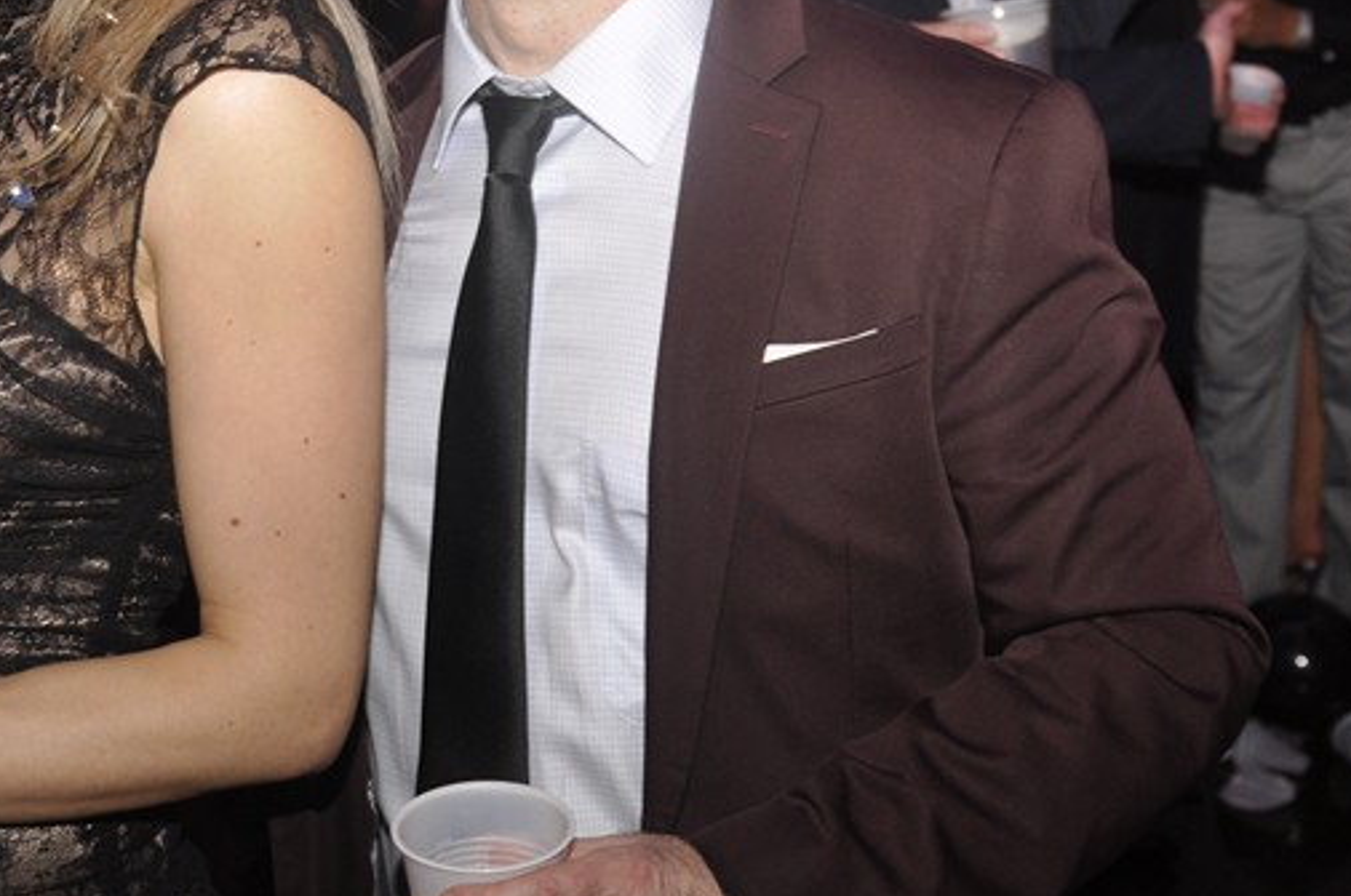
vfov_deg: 16.2
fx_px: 3111
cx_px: 587
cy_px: 107
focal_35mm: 83
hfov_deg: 24.5
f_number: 5
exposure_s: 1/60
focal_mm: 28
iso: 400
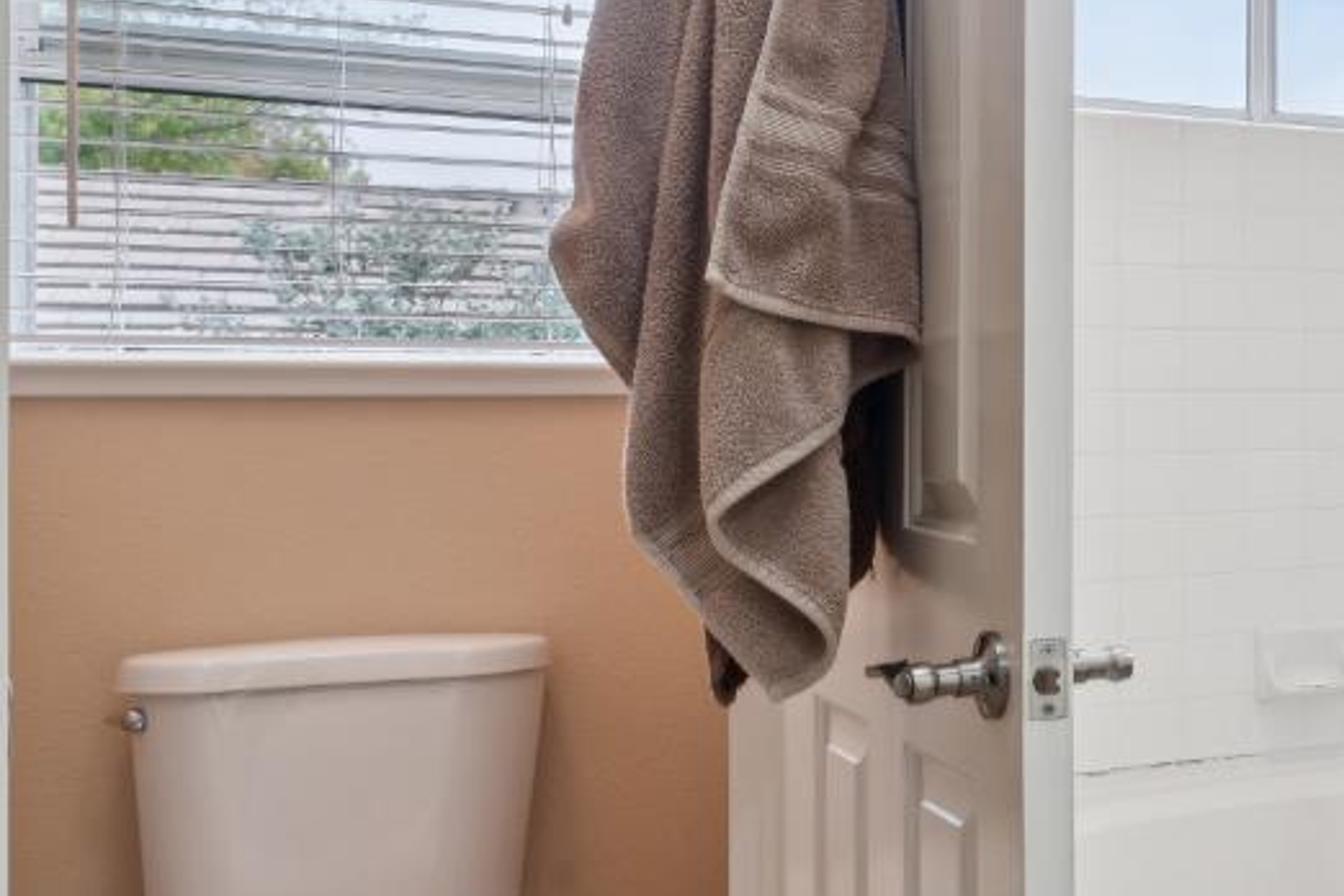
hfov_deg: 30.8
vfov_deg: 29.2
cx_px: 1846
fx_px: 1717
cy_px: 438
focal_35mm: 46
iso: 320
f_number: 11
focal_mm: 16
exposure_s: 1/10
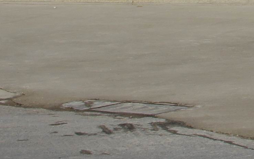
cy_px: -341
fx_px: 1453
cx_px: 572
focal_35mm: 210
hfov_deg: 9.1
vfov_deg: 5.8
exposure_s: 1/200
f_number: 11
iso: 200
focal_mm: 22
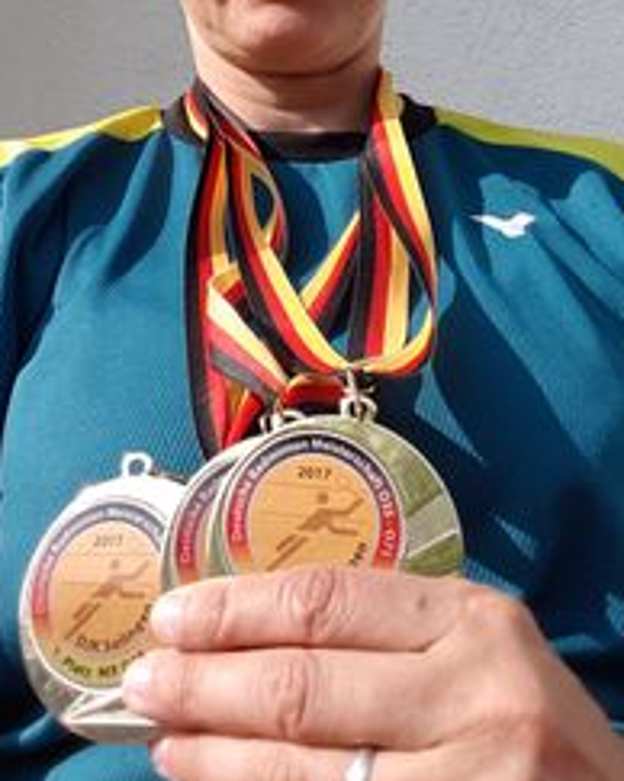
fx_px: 855
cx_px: 270
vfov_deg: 46.4
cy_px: 148
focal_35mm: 37
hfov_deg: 40.0
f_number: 1.9
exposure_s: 1/1195
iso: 50
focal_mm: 2
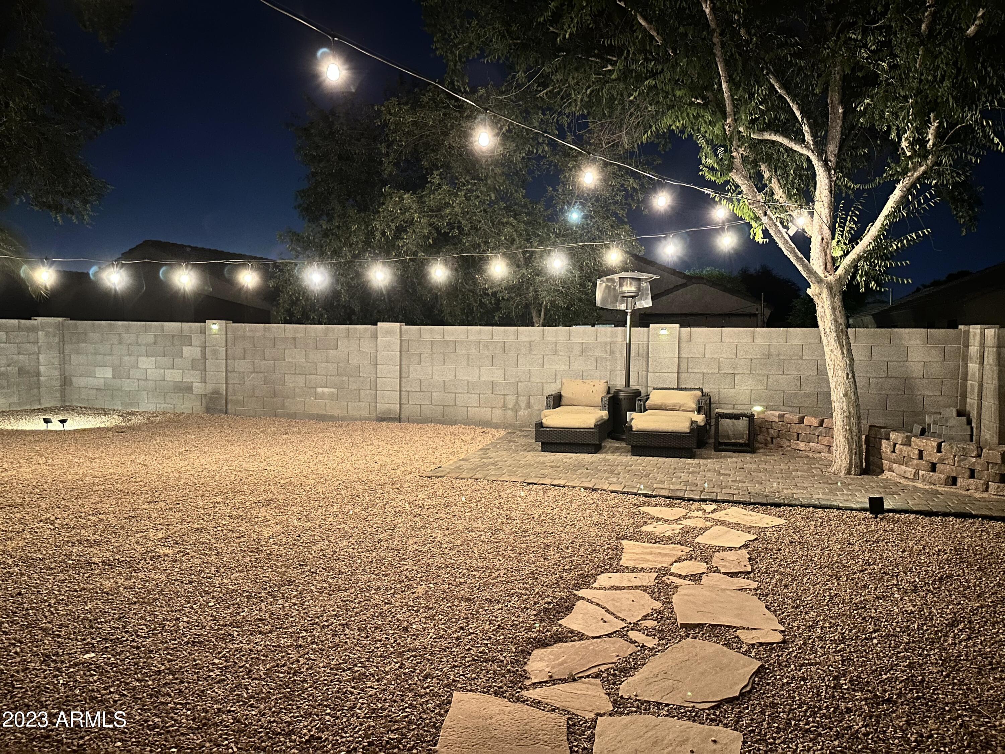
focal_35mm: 24
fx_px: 697
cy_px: 377
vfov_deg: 56.8
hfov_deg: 71.6
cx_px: 502
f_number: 1.78
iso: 800
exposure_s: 1/12
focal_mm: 6.86
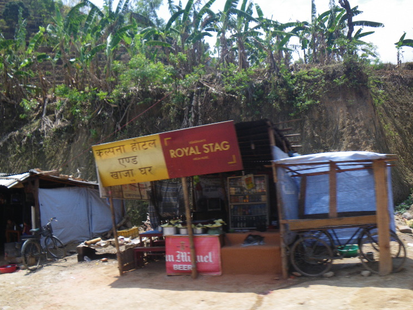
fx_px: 382
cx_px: 188
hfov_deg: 56.7
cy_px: 172
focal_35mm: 32
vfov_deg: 44.1
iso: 50
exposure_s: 1/200
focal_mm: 5
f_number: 4.2
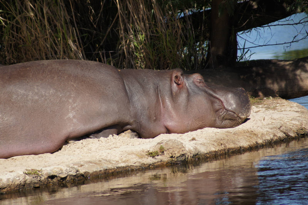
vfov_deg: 3.1
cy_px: 102
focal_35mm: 450
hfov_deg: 4.6
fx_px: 3848
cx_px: 154
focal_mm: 300
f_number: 5.6
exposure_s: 1/500
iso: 125
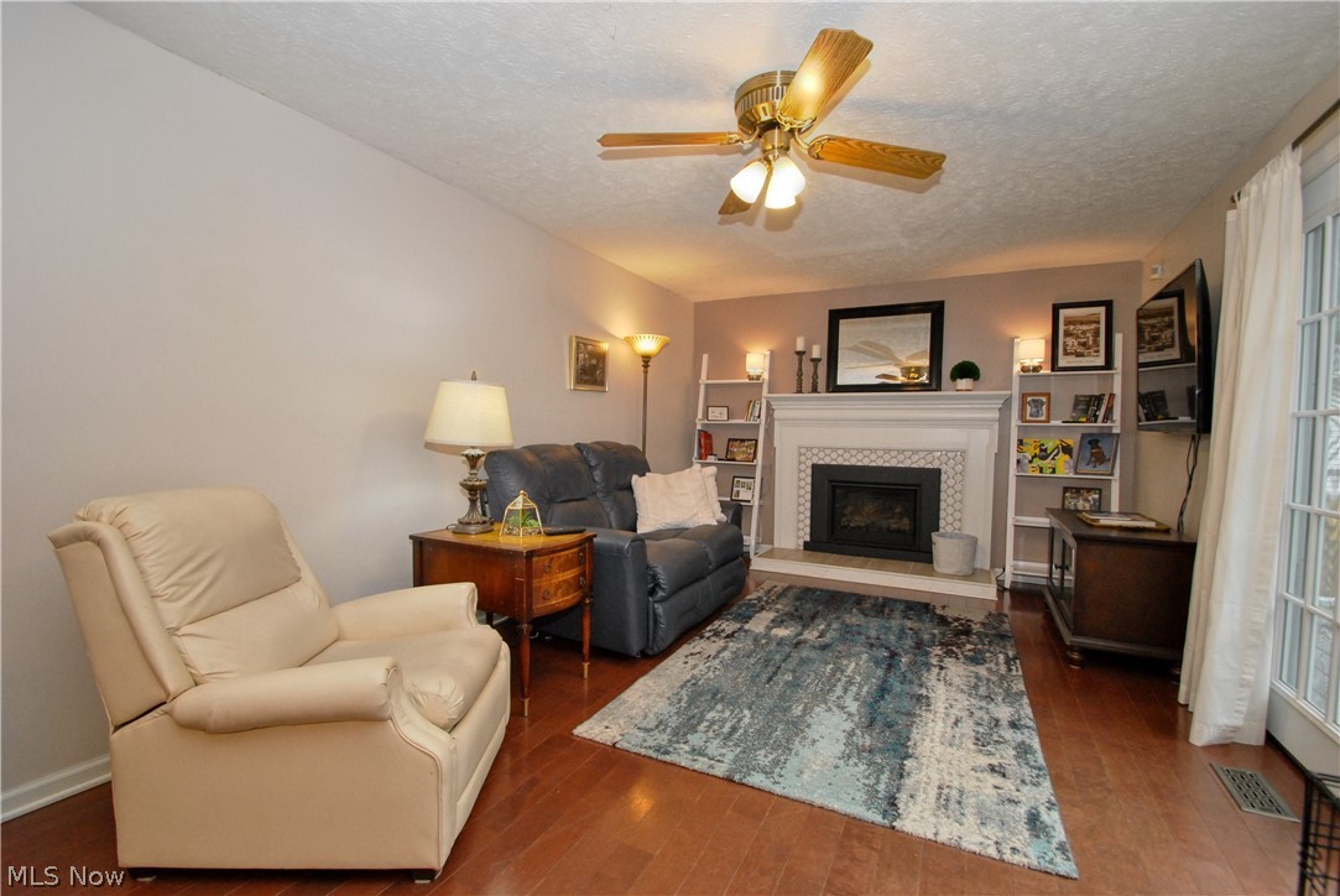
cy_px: 448
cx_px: 670
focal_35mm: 15
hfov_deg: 100.3
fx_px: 559
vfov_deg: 77.4
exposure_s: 1/60
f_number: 7.1
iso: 1600
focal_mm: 10
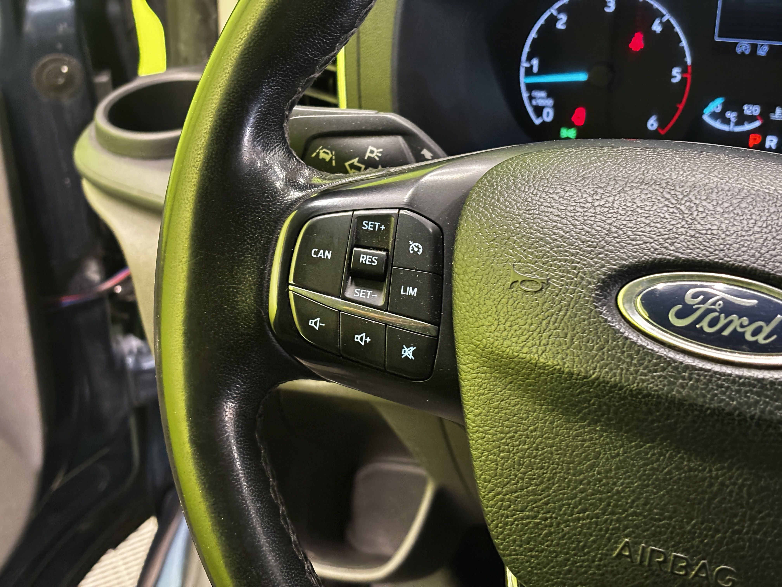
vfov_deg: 28.0
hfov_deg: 36.8
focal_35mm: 52
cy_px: 294
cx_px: 391
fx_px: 1175
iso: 320
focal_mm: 5.96
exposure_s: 1/25
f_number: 1.6
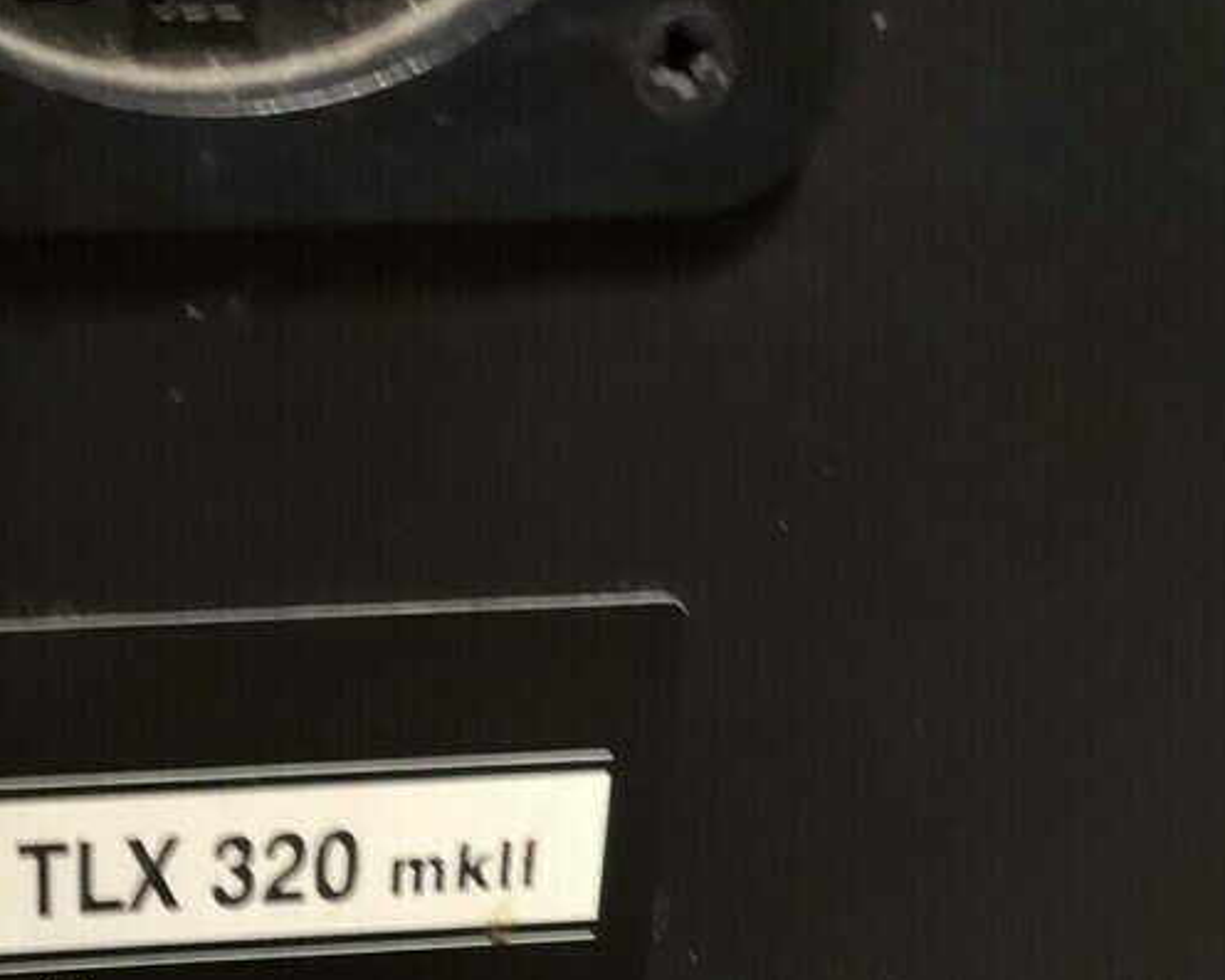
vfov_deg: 21.8
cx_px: 156
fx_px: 2466
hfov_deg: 27.1
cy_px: 955
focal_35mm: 68
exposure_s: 1/25
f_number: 1.8
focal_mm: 5.58
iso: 640
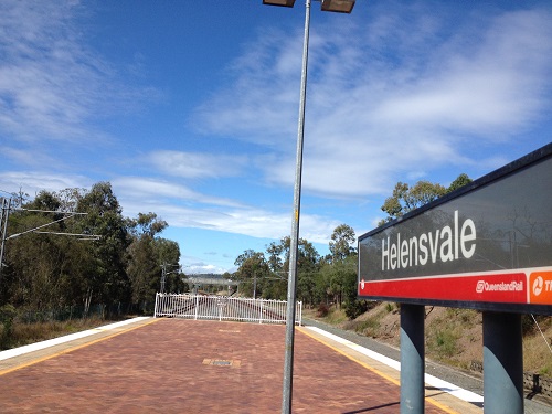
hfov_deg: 52.6
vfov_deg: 40.7
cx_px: 276
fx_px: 558
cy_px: 207
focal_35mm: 35
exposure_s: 1/2123
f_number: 2.4
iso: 50
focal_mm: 4.28
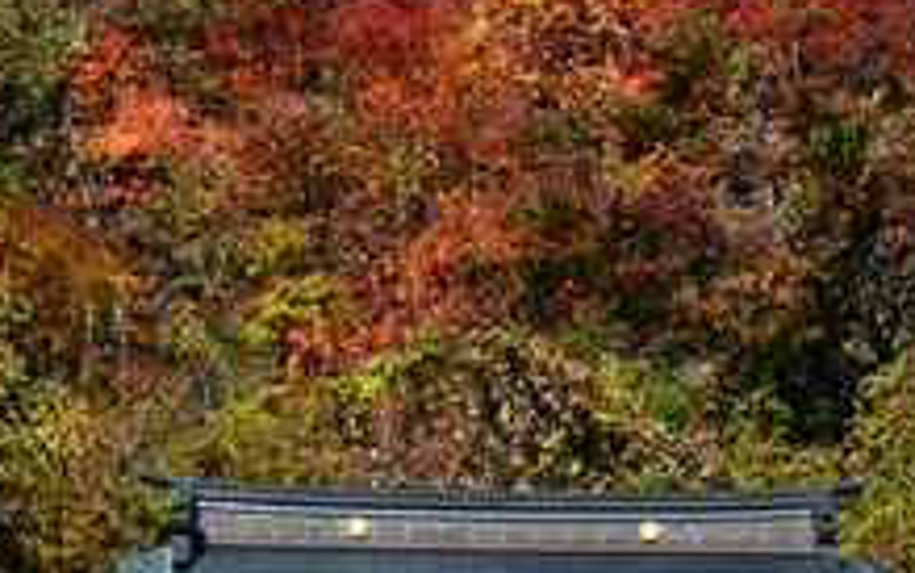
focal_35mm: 164
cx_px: 217
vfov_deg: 8.0
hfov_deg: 12.7
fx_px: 4091
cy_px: 477
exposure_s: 1/500
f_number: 11
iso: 800
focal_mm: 44
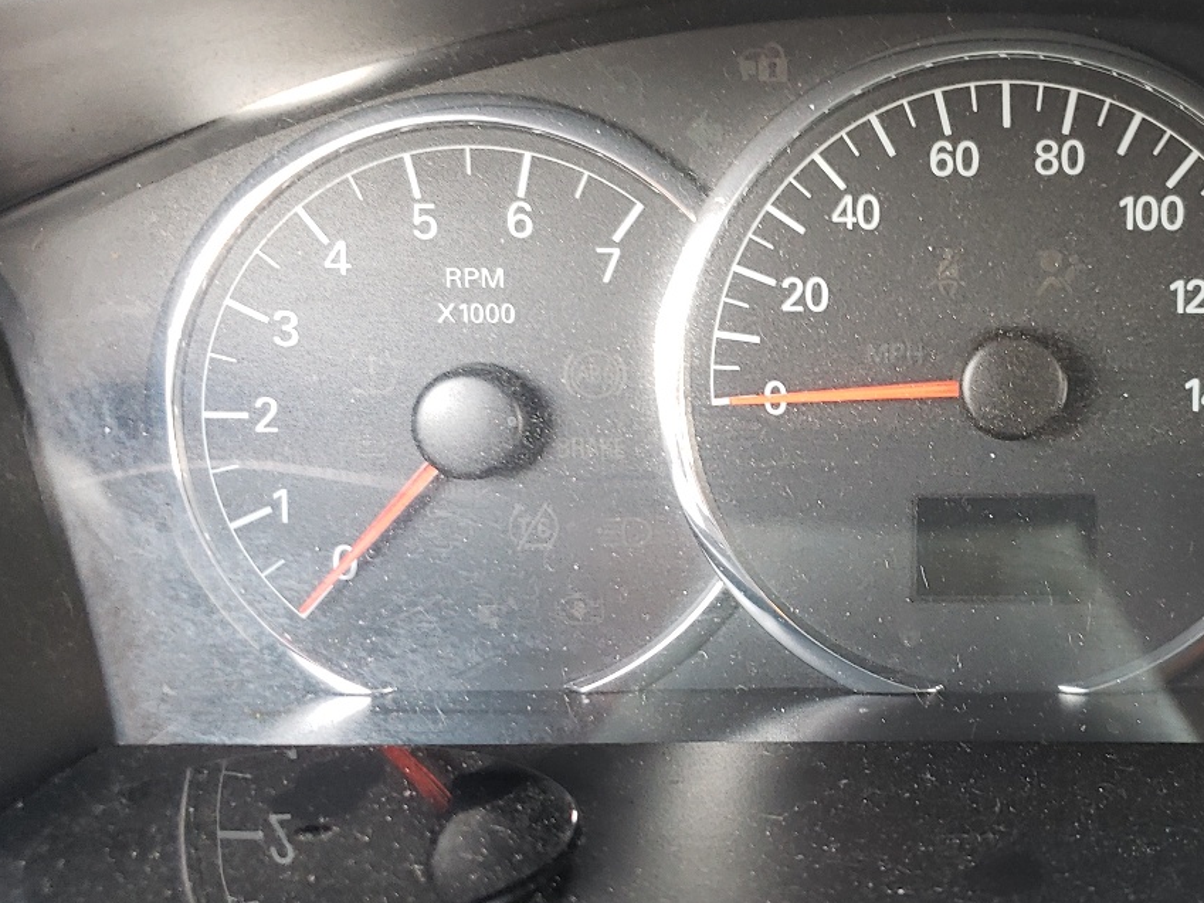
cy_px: 445
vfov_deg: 29.7
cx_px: 984
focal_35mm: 49
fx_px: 1705
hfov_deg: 37.3
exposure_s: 1/60.2
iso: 86
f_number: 1.5
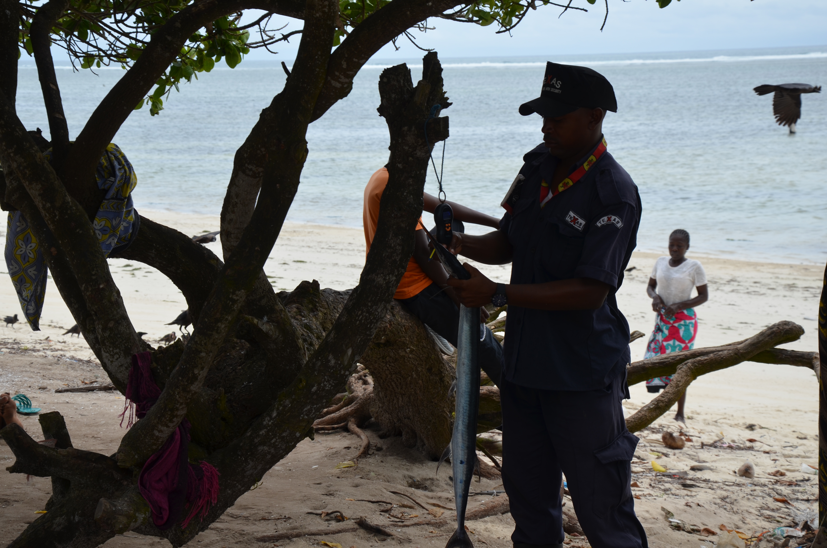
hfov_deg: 23.4
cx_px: 414
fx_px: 1994
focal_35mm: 87
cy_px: 274
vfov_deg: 15.6
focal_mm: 58
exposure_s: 1/250
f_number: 8
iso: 100
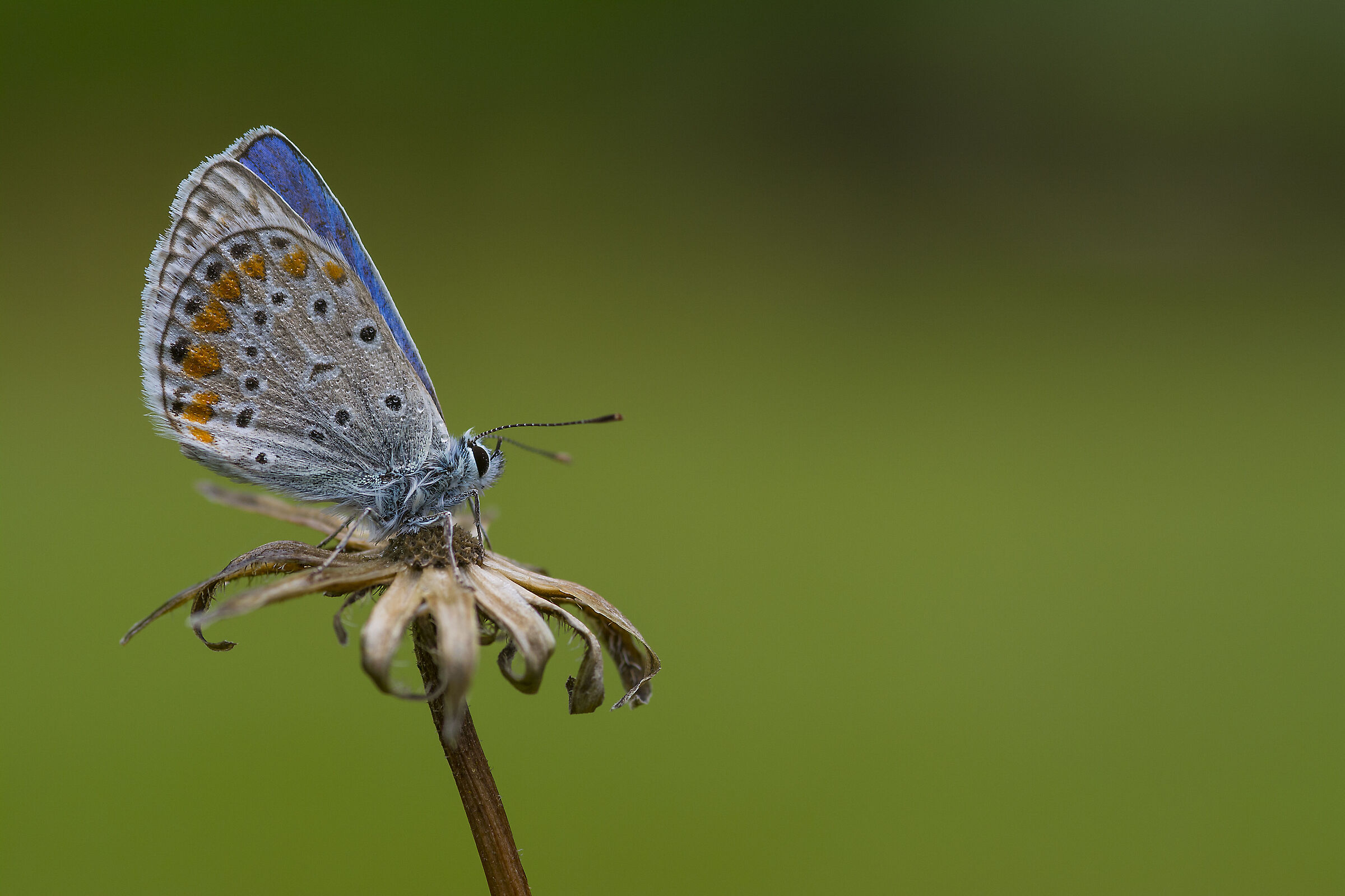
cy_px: 448
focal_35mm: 158
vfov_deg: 8.7
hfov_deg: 13.0
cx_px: 672
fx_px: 5884
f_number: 6.3
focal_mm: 105
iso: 200
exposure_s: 1/125
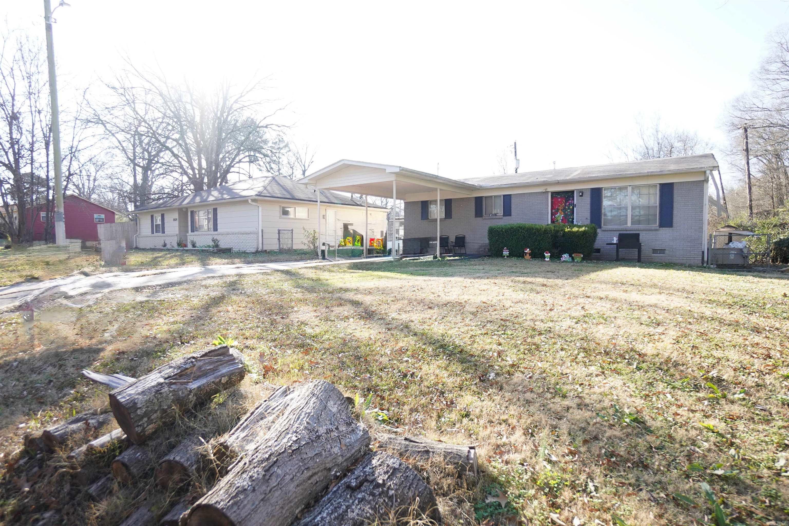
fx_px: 394
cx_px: 394
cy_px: 263
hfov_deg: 90.0
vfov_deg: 67.4
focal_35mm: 18
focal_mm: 12
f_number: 4
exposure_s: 1/500
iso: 400
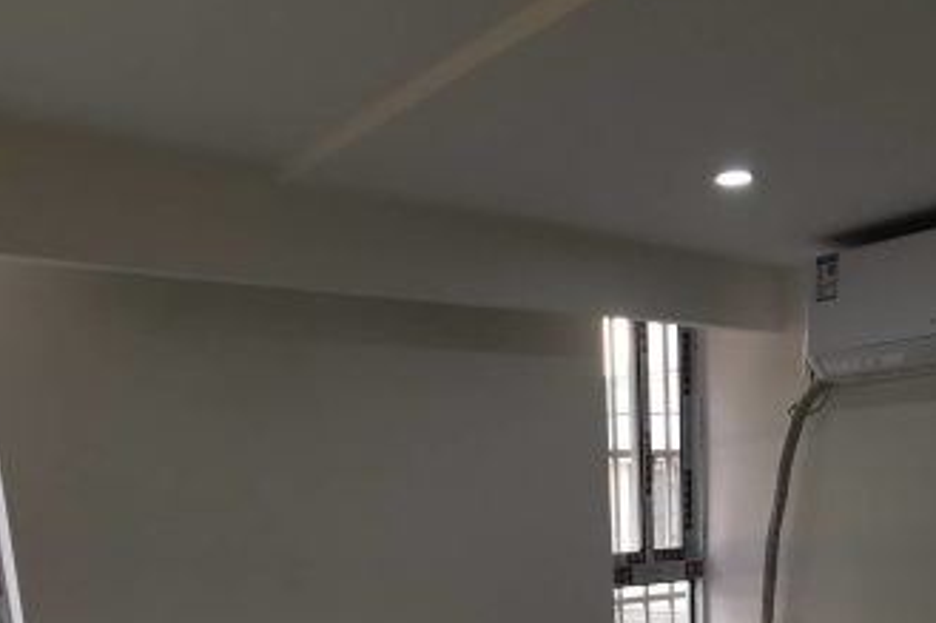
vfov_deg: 27.0
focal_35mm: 43
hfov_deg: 45.3
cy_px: 774
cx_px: 543
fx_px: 1117
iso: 64
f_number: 2.2
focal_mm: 2.26
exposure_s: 1/100
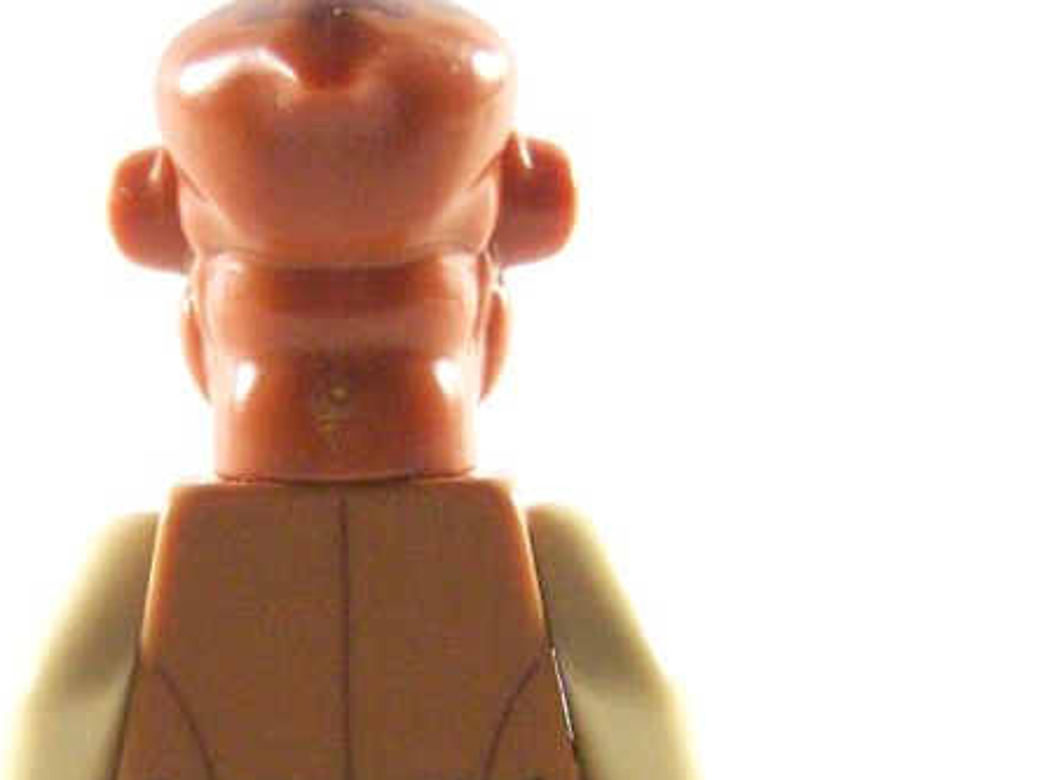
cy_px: 637
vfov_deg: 6.1
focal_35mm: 242
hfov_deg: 8.2
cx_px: 368
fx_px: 7271
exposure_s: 1/60
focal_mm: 17.5
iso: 400
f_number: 3.2
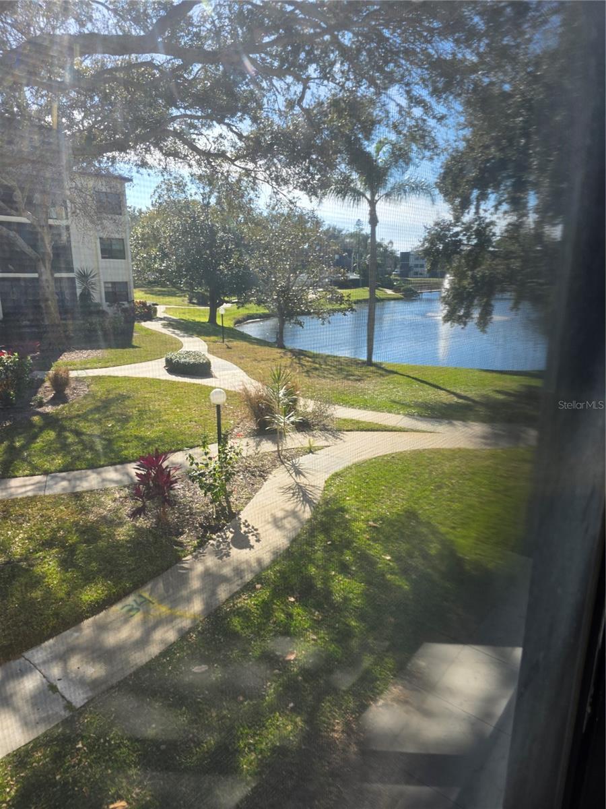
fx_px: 537
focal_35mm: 23
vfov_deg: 73.9
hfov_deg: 58.9
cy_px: 404
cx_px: 303
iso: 80
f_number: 1.7
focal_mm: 6.3
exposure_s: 1/1746
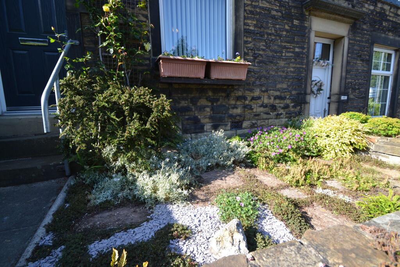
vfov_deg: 77.3
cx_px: 200
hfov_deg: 100.4
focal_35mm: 15
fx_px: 167
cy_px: 134
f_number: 5.6
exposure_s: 1/125
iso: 125
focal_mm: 10
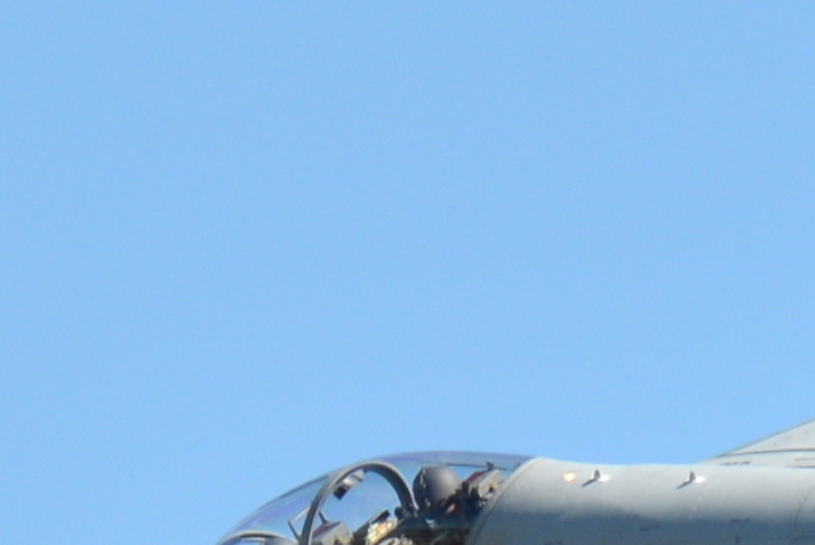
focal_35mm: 914
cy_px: 620
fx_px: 20709
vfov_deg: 1.5
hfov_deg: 2.3
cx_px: 812
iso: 200
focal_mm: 400
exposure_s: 1/640
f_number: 8
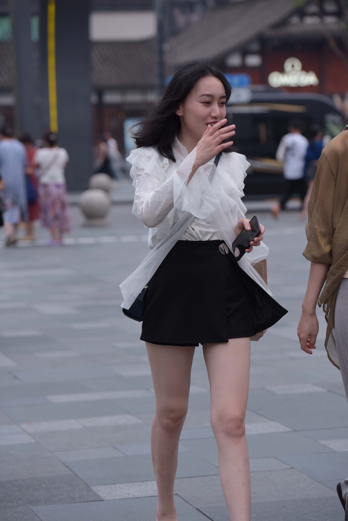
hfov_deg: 11.2
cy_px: 260
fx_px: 1768
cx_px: 174
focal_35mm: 122
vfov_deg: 16.8
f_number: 4
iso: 640
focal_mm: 122
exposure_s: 1/800
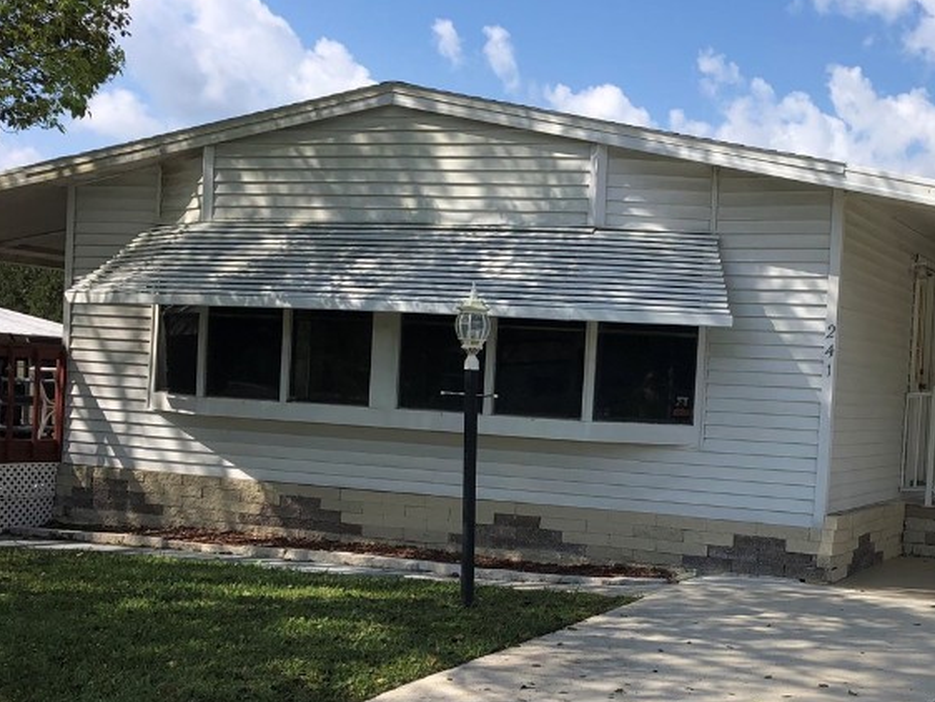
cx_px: 710
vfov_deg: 28.5
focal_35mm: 51
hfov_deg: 36.5
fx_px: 1378
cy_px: 399
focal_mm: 4
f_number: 1.8
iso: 20
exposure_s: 1/2114
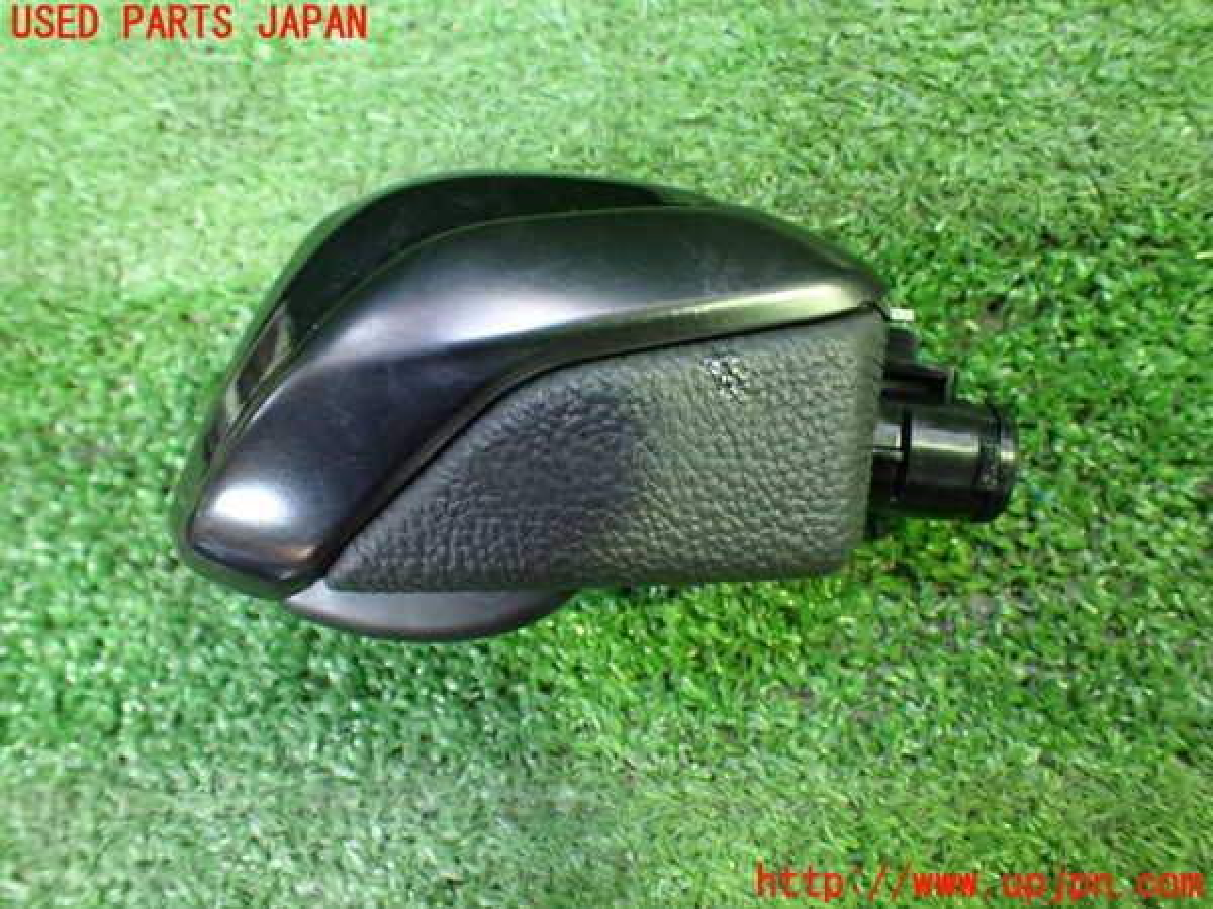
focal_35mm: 30
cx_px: 606
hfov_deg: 60.0
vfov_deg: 46.8
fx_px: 1051
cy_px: 454
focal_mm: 5.4
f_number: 2.3
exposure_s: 1/30
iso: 800
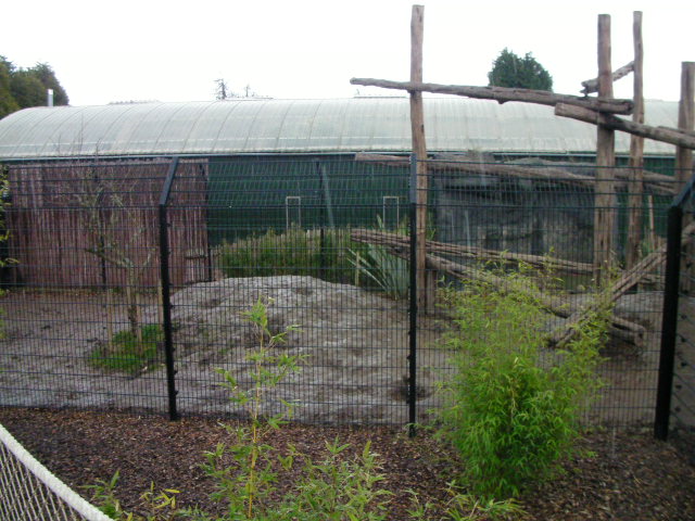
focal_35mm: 38
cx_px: 348
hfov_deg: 49.0
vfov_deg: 37.7
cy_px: 260
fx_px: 763
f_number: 3.5
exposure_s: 1/134
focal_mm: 6.3
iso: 400
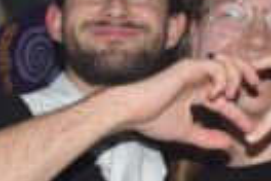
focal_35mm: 102
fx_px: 768
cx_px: 197
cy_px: 63
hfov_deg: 19.9
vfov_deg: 13.4
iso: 900
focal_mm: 18
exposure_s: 1/60
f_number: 3.5
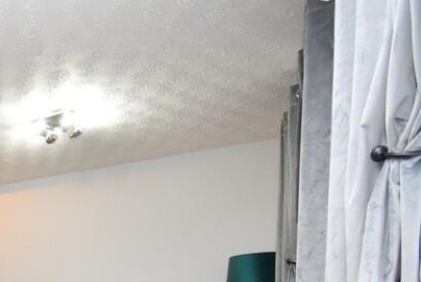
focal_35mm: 38
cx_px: -69
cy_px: 356
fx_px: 445
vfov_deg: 29.2
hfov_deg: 39.0
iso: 800
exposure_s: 1/80
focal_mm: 10
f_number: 4.5
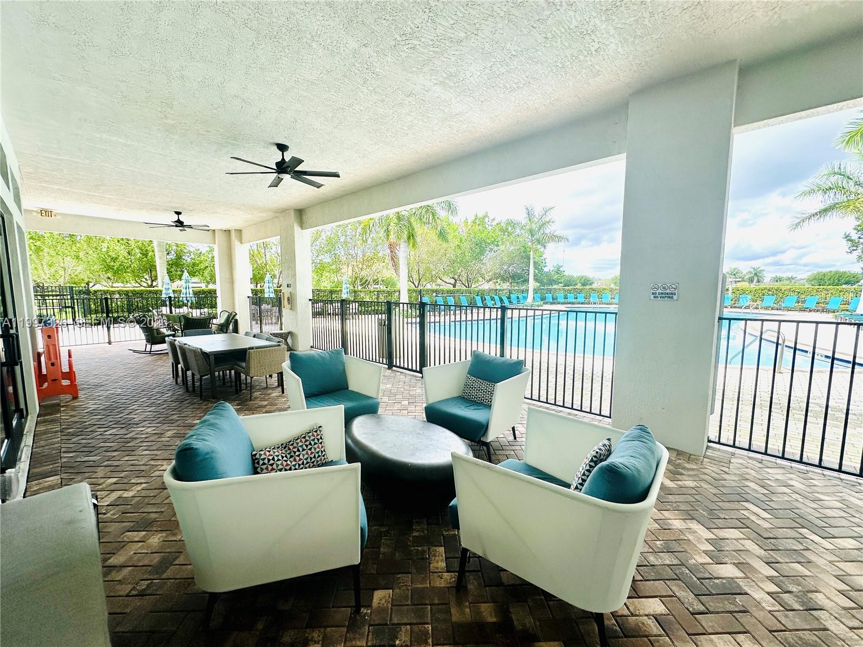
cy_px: 324
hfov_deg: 102.1
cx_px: 432
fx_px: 349
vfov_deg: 85.7
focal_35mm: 14
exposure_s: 1/658
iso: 40
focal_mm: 2.22
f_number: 2.2
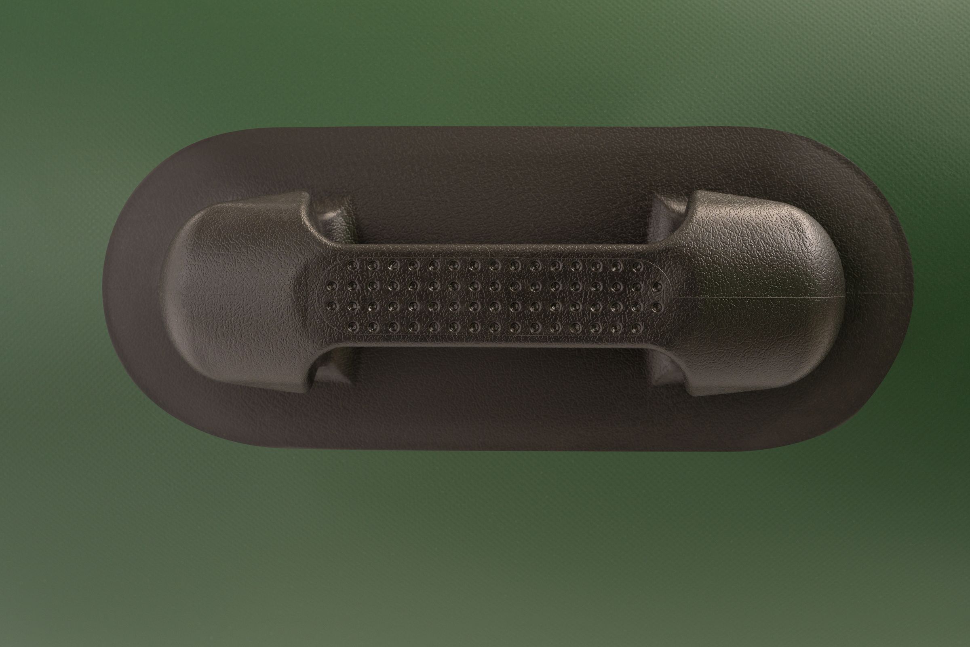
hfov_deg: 39.6
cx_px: 485
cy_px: 324
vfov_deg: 27.0
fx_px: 1347
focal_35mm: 50
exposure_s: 1/100
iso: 320
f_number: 8
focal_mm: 50
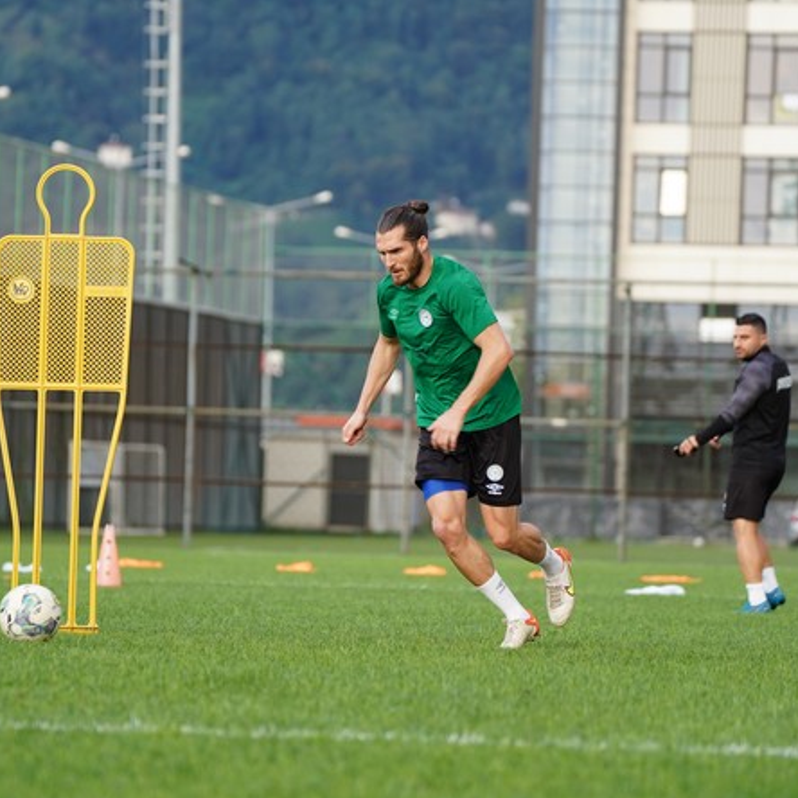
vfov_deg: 5.6
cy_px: 400
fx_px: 8163
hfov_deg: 5.6
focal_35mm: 313
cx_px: 329
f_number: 5.6
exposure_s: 1/320
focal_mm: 244
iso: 640
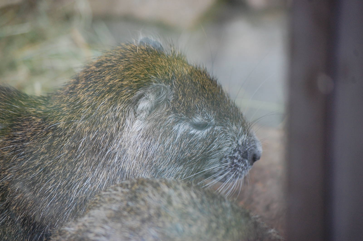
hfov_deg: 13.4
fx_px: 1541
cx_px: 182
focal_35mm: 153
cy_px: 120
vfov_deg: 9.0
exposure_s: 1/125
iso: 800
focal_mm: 102
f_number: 4.8
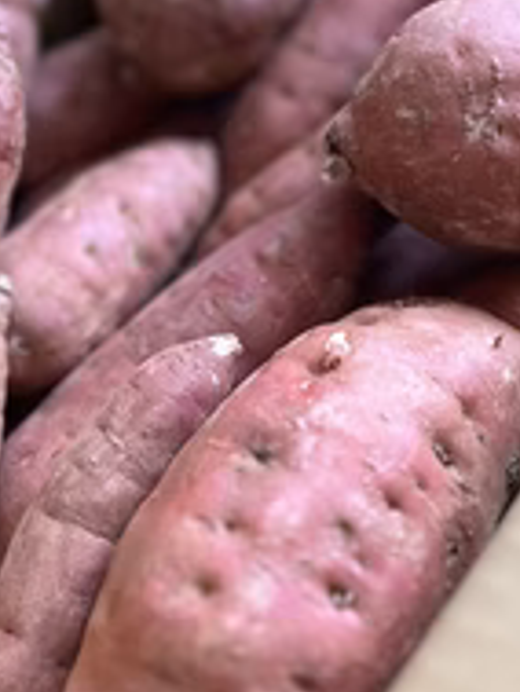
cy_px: 297
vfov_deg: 34.9
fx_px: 1100
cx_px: 278
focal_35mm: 55
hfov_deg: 26.6
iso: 400
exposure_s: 1/40
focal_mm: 5.1
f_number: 1.6
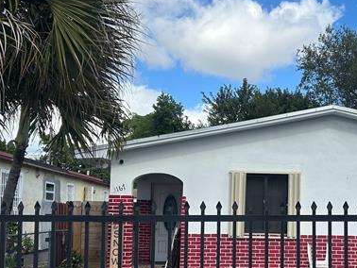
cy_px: 186
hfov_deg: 34.0
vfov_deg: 26.4
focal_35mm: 55
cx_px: 278
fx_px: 568
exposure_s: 1/3704
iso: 50
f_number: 1.5
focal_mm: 5.7
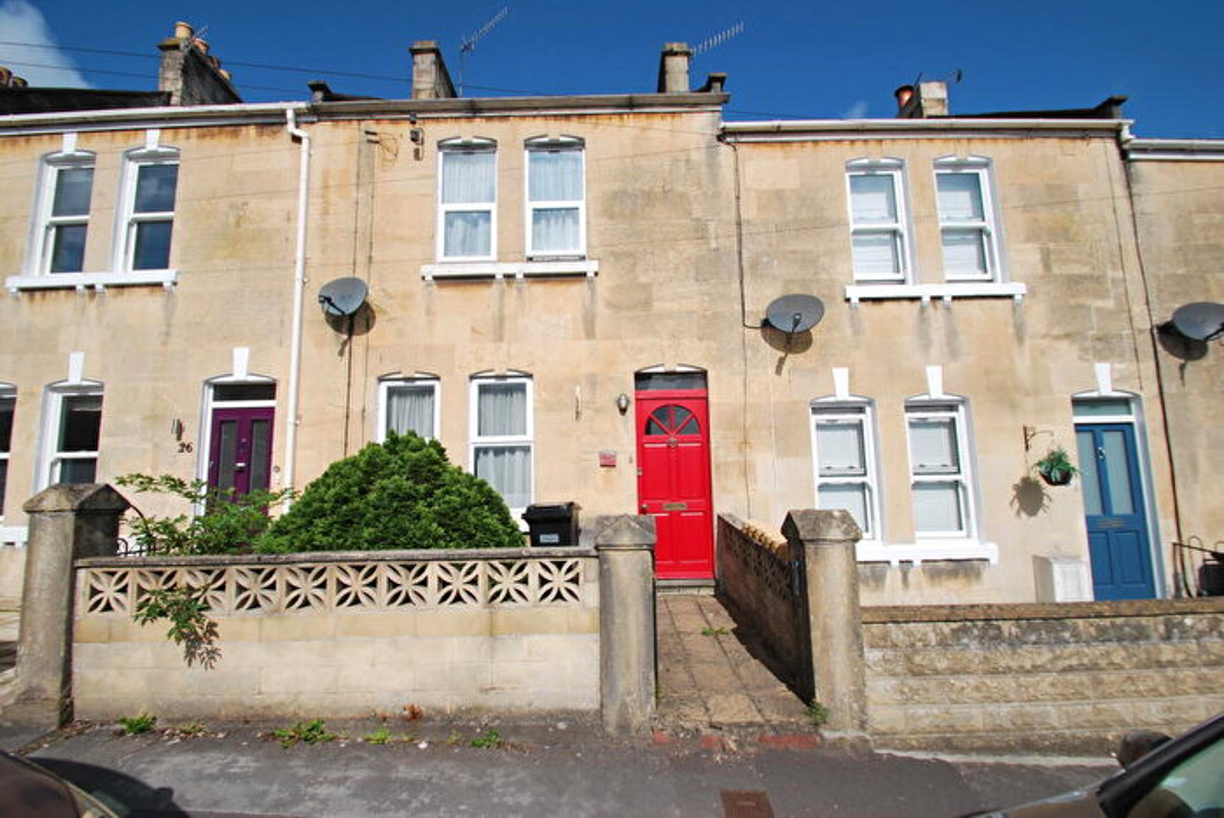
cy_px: 409
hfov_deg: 100.3
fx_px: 510
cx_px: 612
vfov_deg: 77.4
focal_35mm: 15
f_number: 9
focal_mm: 10
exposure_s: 1/320
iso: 100
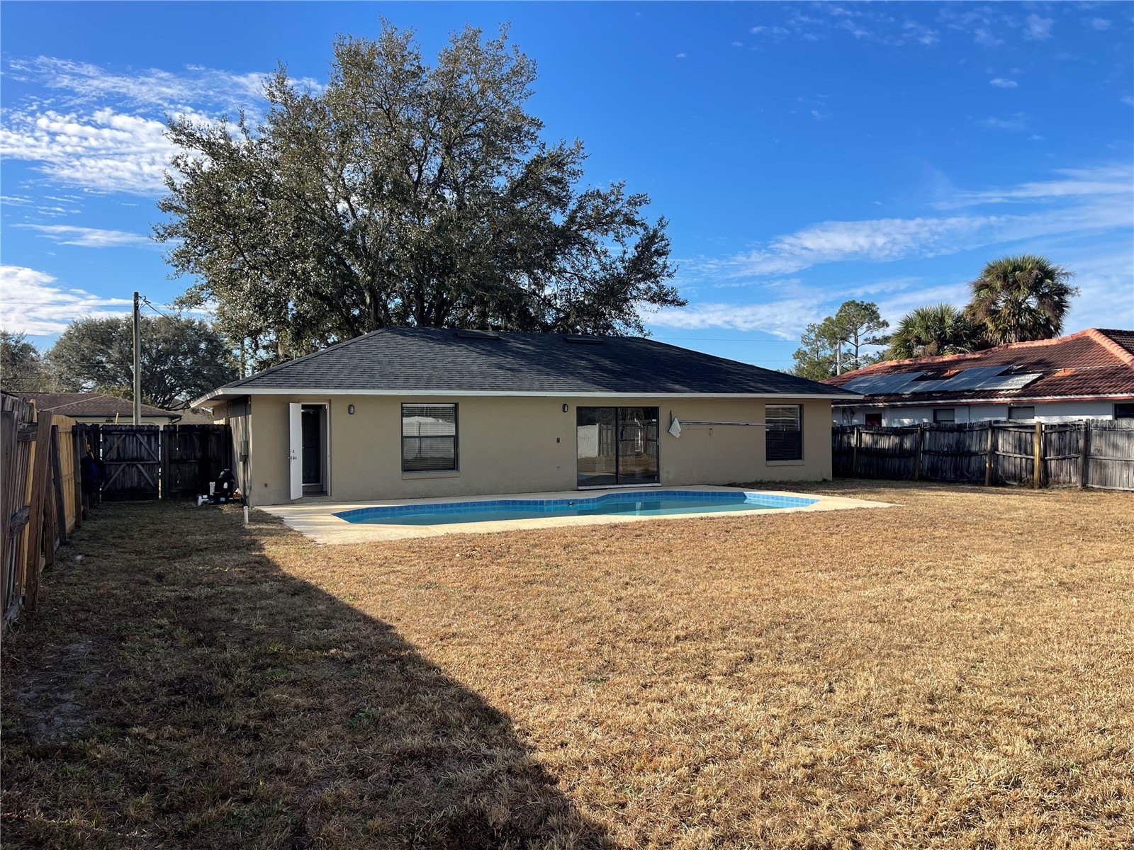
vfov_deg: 54.9
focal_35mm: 25
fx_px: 819
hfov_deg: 69.4
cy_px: 425
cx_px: 567
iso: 32
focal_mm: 5.1
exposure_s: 1/2597
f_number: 1.6
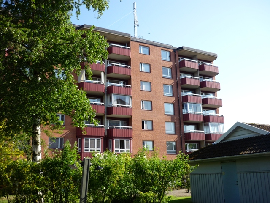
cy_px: 102
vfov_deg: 42.9
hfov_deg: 55.4
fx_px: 257
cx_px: 135
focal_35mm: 33
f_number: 2.8
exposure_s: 1/640
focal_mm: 5.5
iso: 100
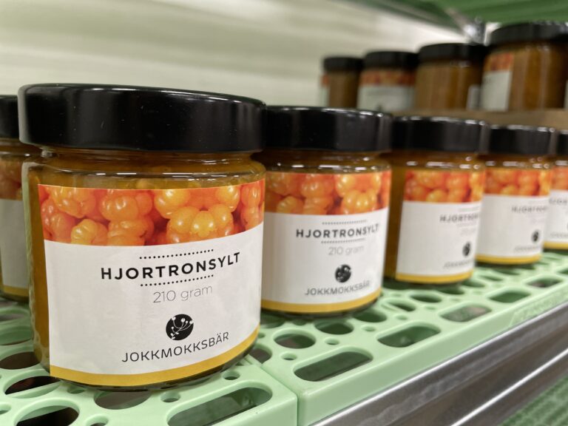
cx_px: 284
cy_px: 213
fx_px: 427
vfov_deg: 53.1
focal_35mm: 26
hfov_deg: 67.3
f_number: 1.6
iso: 125
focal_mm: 4.2
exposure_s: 1/50
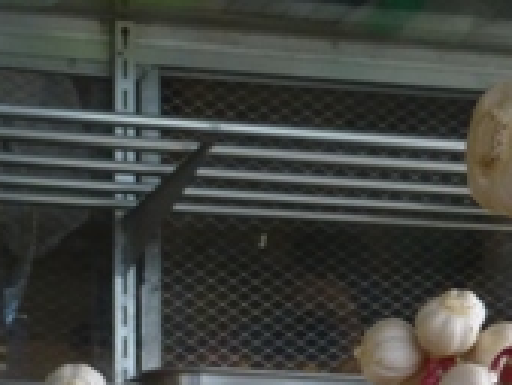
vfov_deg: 15.3
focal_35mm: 91
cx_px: 82
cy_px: 540
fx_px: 1347
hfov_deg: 21.2
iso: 100
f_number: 4
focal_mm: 4.3
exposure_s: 1/125
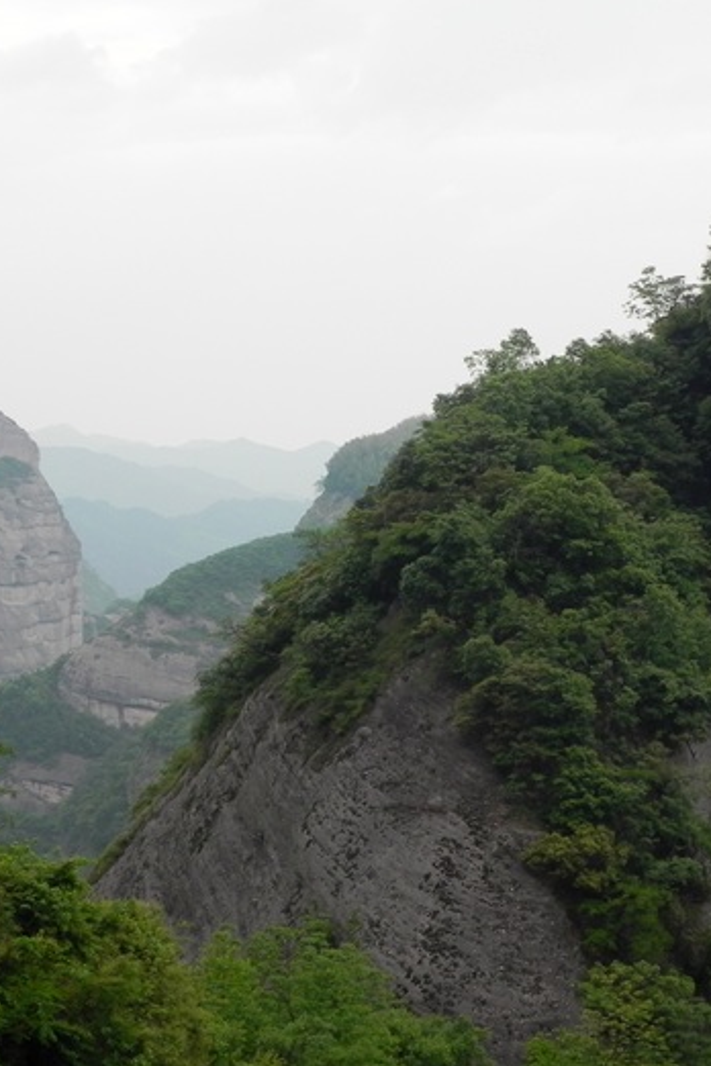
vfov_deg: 22.1
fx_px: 2725
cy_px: 532
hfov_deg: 14.8
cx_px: 490
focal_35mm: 92
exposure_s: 1/121
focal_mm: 11.8
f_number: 4.5
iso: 160
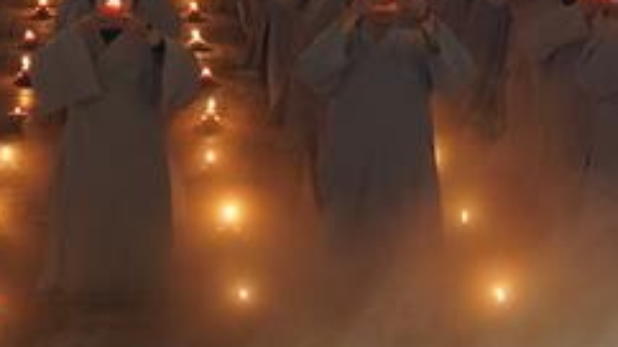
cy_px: 24
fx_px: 1933
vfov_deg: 10.2
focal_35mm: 118
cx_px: 225
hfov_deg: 18.1
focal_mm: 28
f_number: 2.8
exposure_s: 1/100
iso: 2500
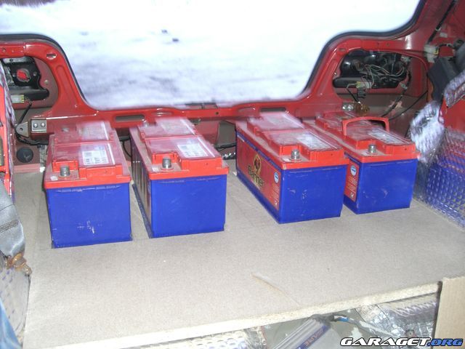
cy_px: 174
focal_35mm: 38
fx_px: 510
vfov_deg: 37.7
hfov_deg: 49.0
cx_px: 232
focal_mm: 6.2
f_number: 2.7
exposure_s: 1/60
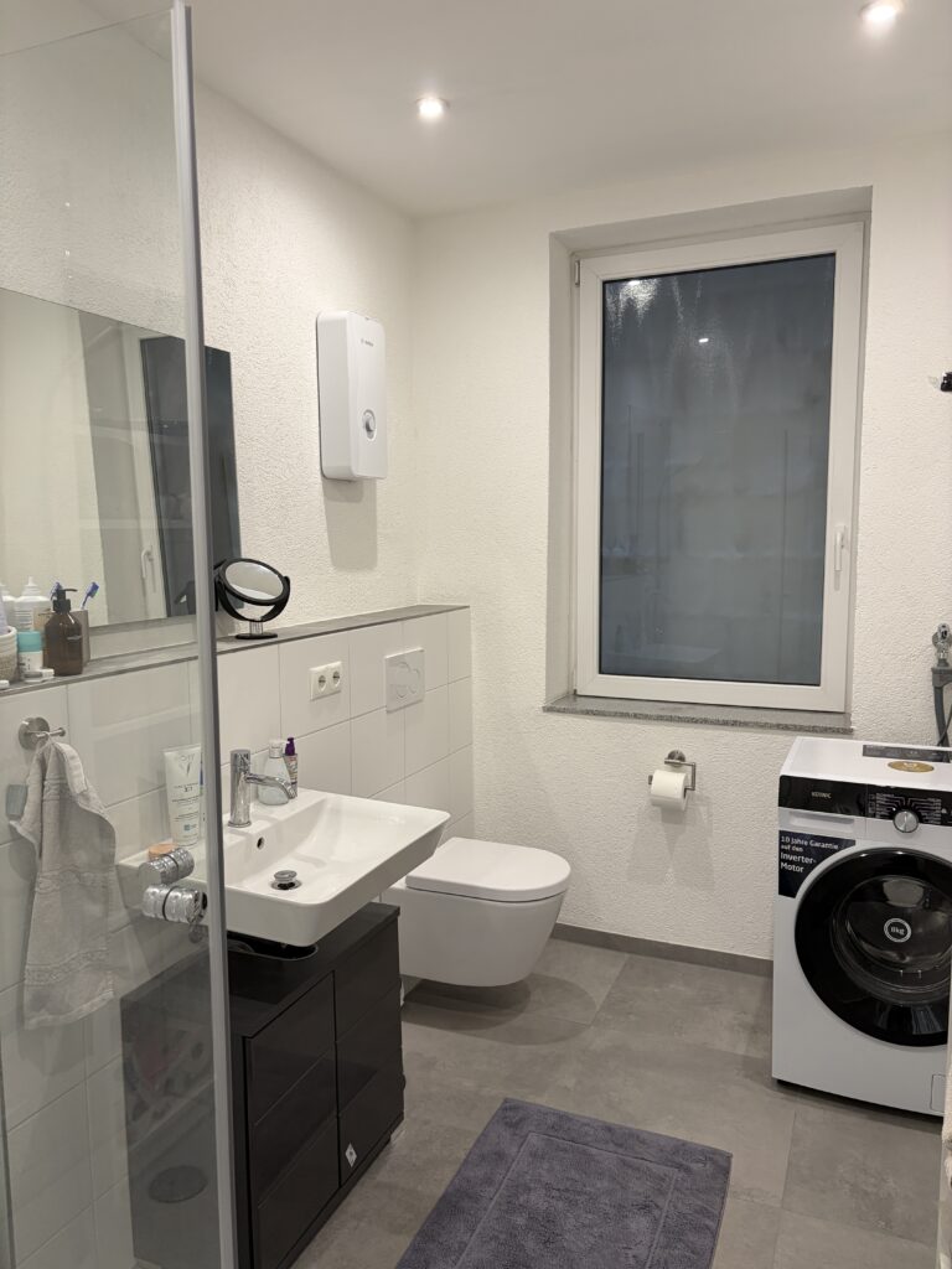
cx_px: 476
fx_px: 953
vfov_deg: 67.3
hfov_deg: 53.1
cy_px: 634
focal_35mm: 26
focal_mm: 5.96
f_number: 1.6
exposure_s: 1/60
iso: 160
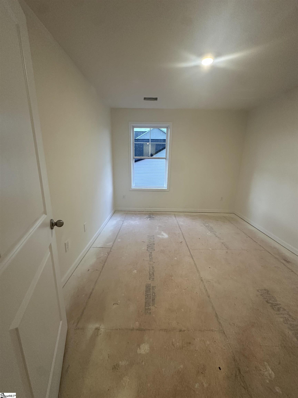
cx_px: 149
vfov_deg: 102.1
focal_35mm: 14
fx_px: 161
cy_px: 199
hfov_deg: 85.7
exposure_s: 1/120
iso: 250
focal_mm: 2.22
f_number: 2.2
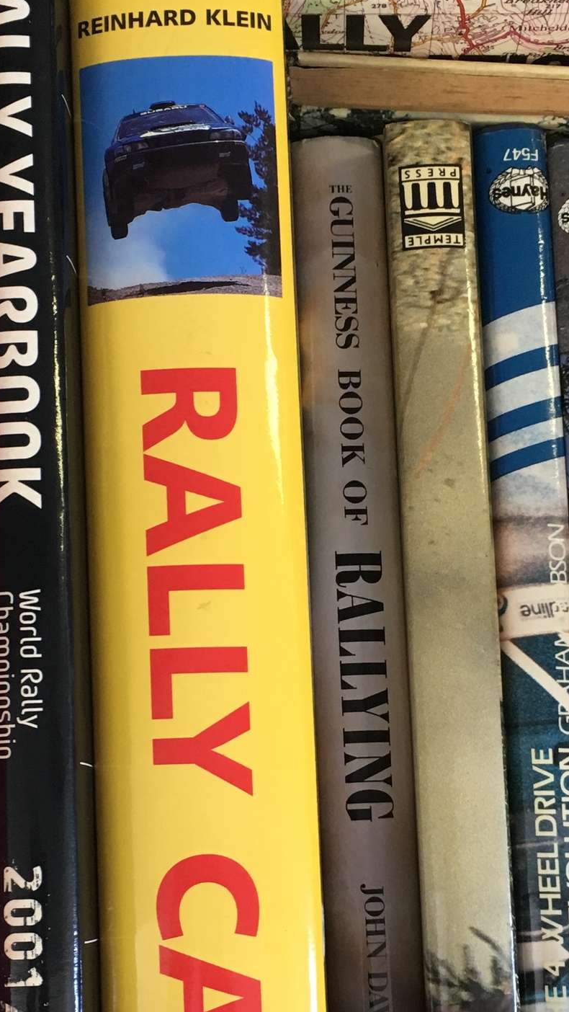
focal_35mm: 60
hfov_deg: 20.1
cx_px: 287
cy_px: 624
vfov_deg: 34.7
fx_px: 1609
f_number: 2.2
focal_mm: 4.15
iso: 125
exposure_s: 1/33
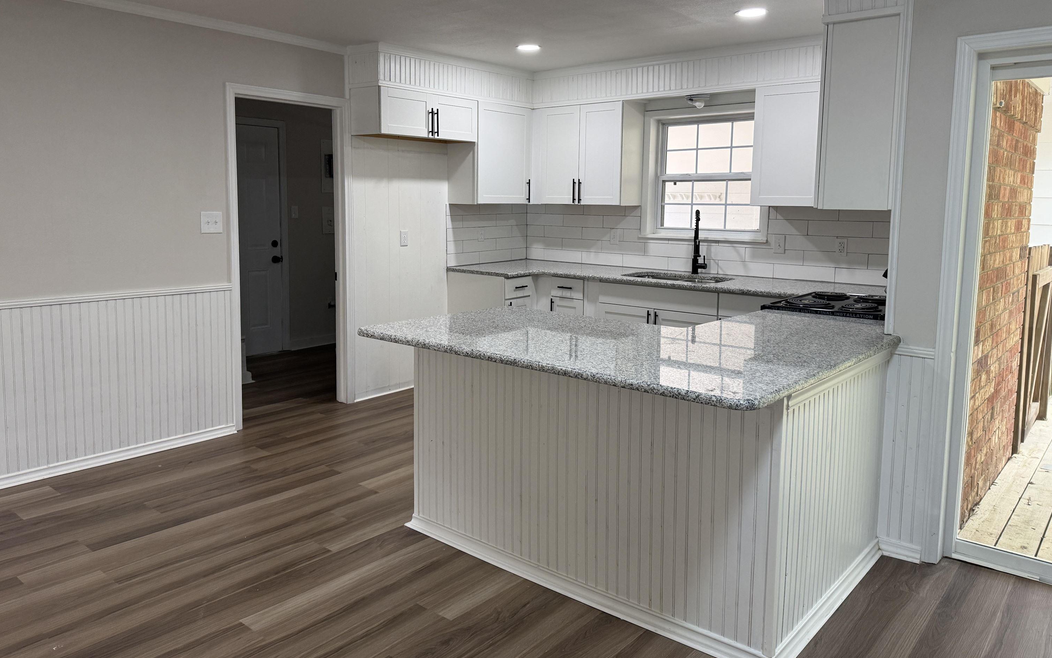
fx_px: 745
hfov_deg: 70.4
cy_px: 280
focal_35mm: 26
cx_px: 520
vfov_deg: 47.4
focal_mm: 6.76
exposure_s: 1/120
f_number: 1.78
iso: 160
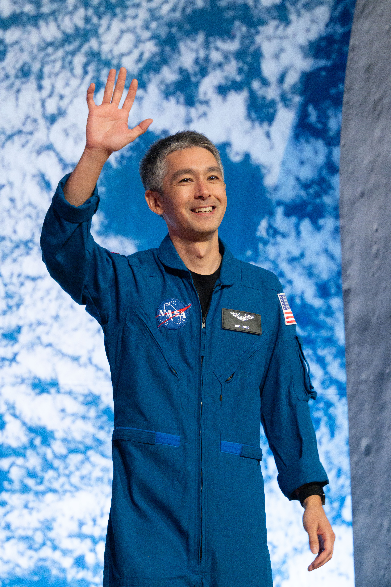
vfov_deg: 8.2
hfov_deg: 5.5
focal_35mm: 250
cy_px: 294
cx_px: 196
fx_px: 4073
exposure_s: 1/400
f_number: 5.6
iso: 6400
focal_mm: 250
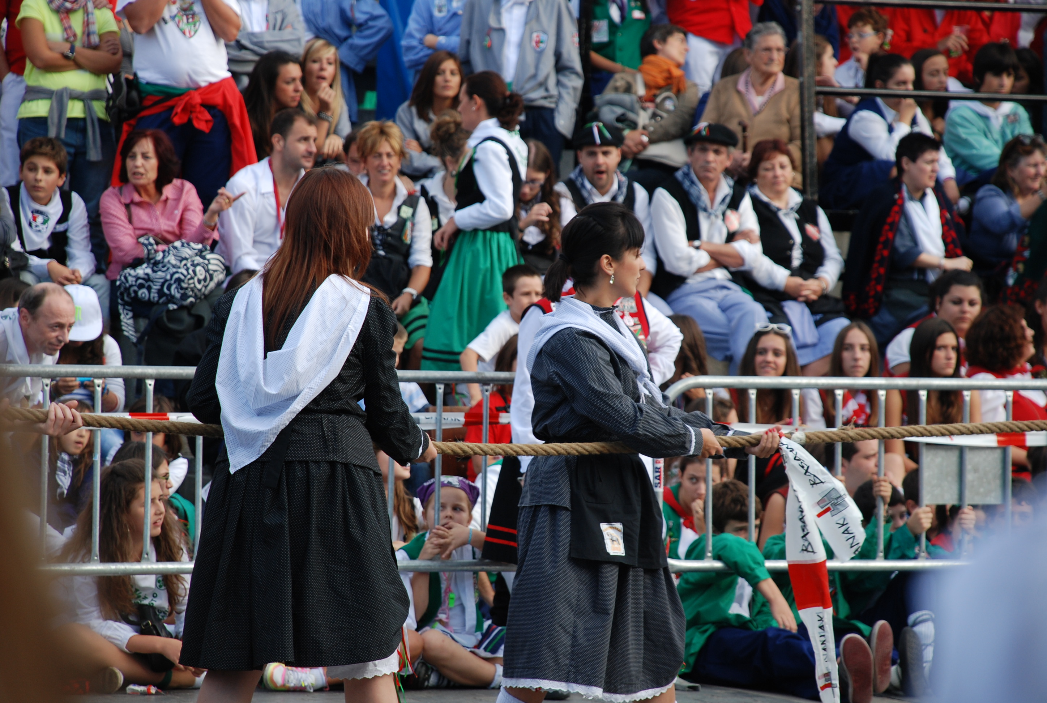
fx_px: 5246
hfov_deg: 11.4
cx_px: 524
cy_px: 352
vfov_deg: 7.7
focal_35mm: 180
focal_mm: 120
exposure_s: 1/125
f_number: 5.6
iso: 200
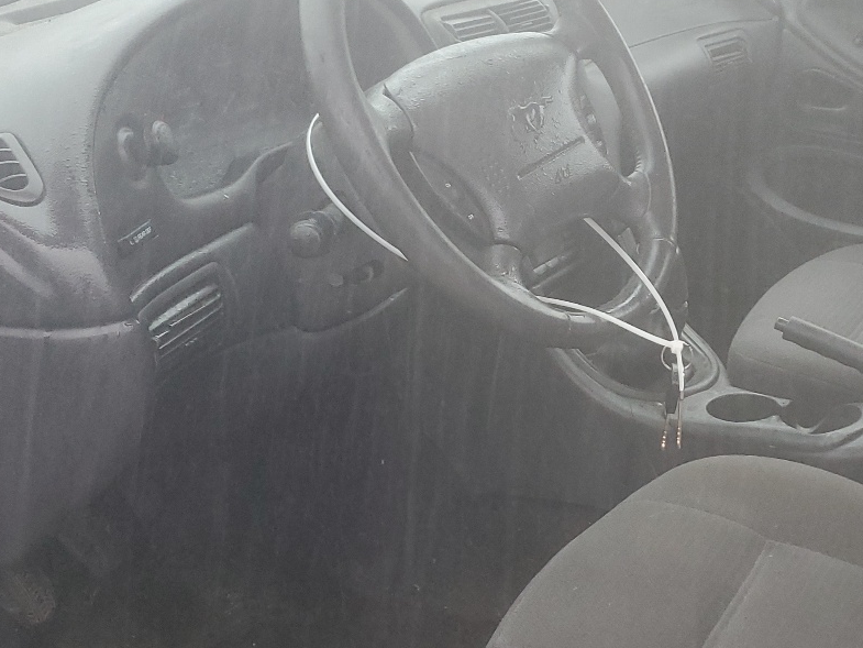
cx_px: 727
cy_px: 419
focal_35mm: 53
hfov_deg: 34.7
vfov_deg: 27.4
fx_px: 1322
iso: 138
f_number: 1.5
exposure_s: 1/60.2
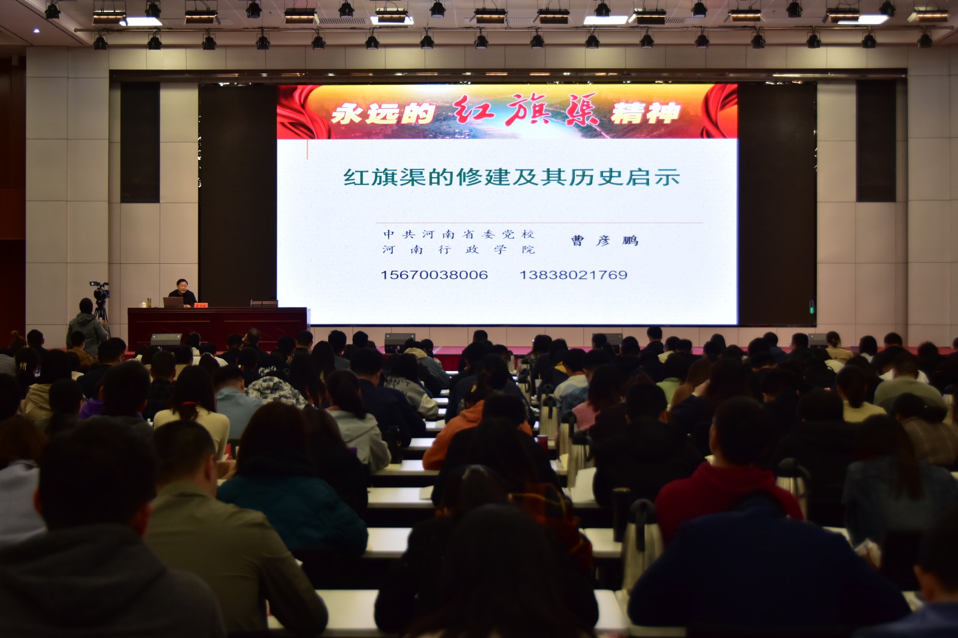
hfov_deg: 33.4
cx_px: 479
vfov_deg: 22.6
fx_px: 1596
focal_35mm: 60
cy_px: 319
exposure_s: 1/100
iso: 800
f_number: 4.5
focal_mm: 40
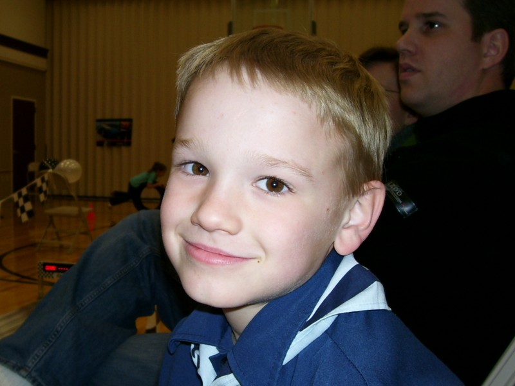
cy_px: 193
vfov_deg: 41.8
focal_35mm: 34
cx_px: 258
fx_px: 506
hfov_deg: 54.0
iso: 80
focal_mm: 5.6
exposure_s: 1/60
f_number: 2.7
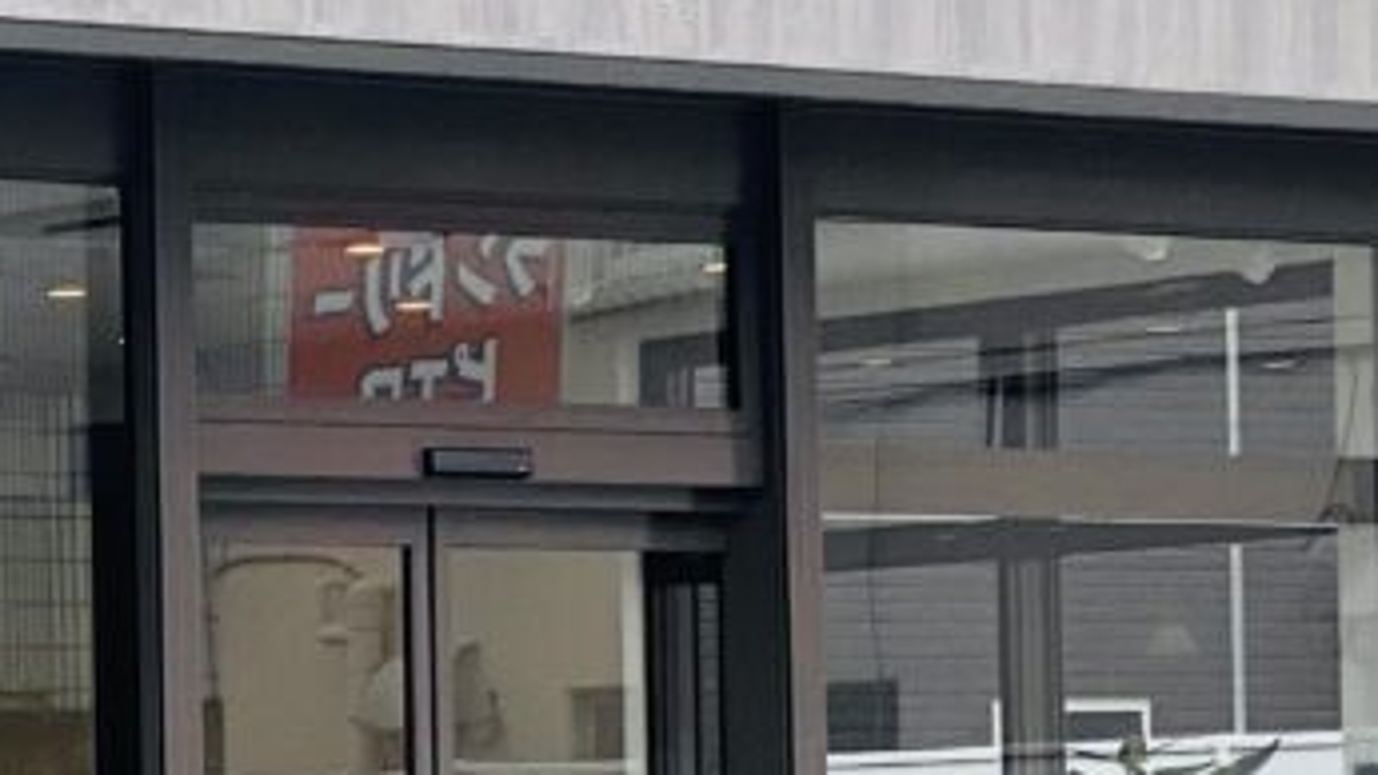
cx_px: -196
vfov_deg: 5.8
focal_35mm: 210
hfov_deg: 10.1
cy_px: 663
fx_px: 7673
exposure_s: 1/1261
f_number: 2
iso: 20
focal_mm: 6
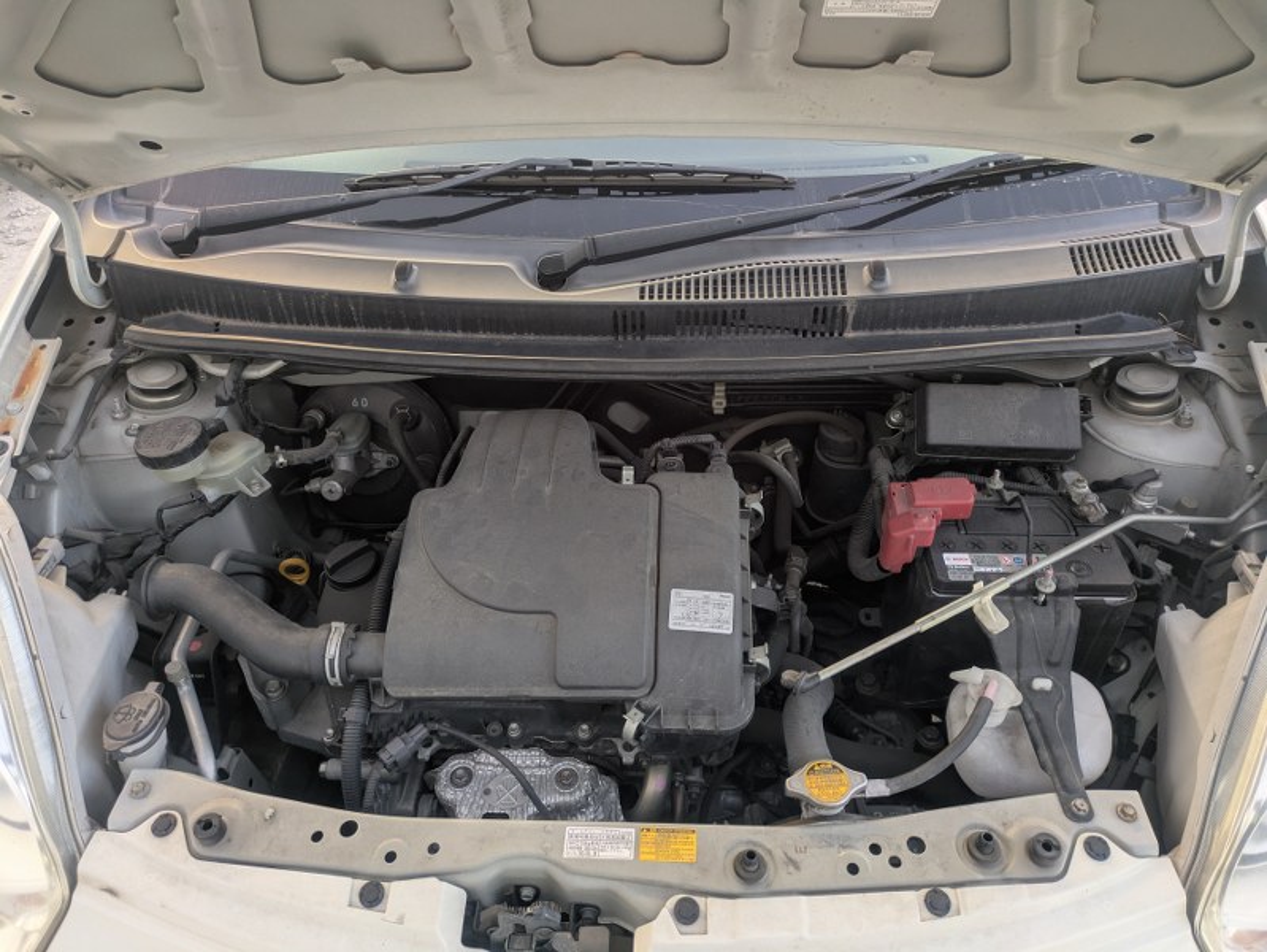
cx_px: 634
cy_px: 476
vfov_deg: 54.9
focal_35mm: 25
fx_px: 915
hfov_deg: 69.4
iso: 171
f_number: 1.89
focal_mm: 5.43
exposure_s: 1/120
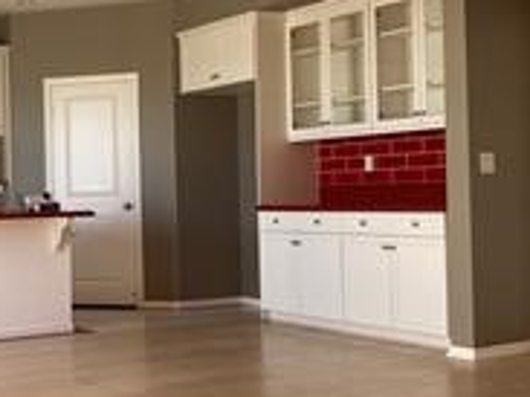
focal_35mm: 64
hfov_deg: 29.3
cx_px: 78
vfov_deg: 22.9
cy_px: 201
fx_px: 979
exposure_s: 1/121
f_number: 1.8
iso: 64
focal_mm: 4.25
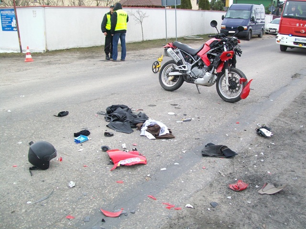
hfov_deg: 51.4
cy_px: 114
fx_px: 318
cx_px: 153
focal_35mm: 36
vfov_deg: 39.7
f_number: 2.7
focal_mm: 6
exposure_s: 1/320
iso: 64
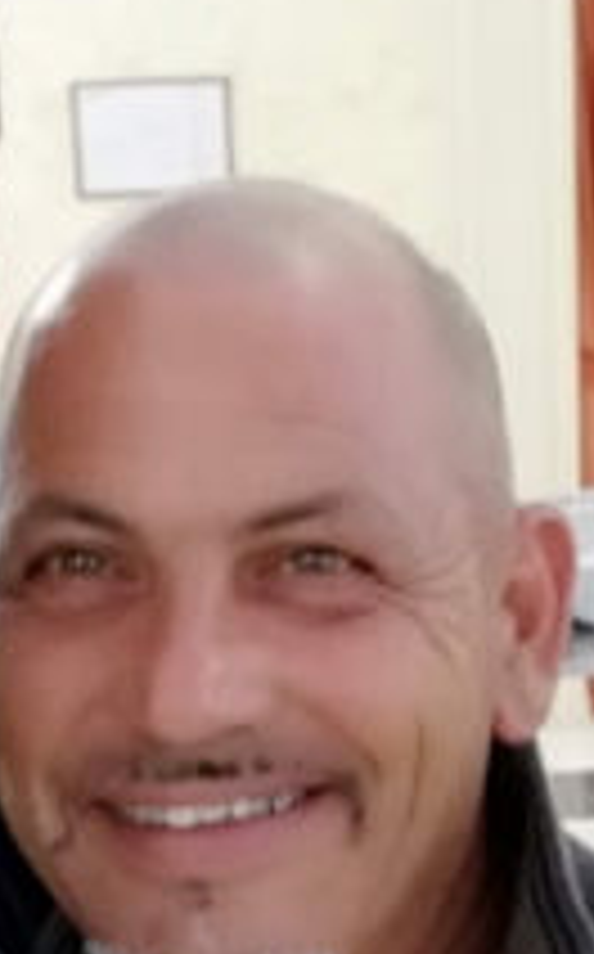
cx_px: 216
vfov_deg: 24.6
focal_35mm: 84
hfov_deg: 15.5
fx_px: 2182
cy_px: 621
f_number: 2
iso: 640
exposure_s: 1/25
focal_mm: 3.57
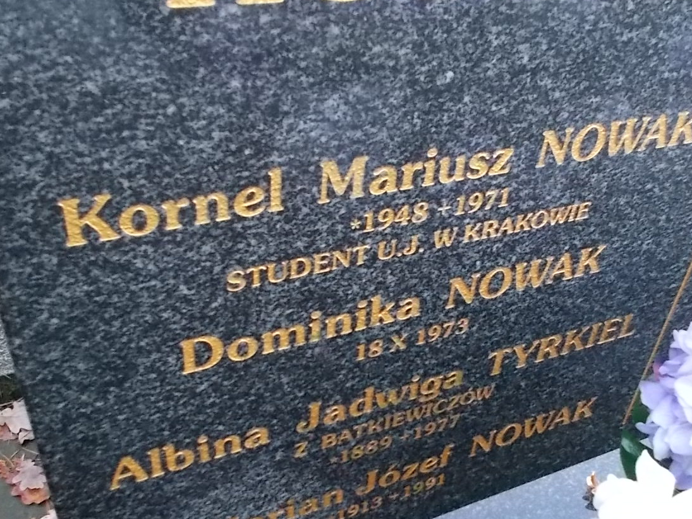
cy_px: 350
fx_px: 760
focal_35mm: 38
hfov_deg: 48.9
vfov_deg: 37.3
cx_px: 390
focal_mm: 4.6
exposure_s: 1/125
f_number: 3.2
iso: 400
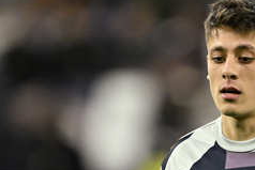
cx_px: 222
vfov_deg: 1.0
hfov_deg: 1.5
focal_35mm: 1345
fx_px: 9533
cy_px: 262
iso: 2500
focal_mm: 400
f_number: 3.2
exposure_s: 1/2500
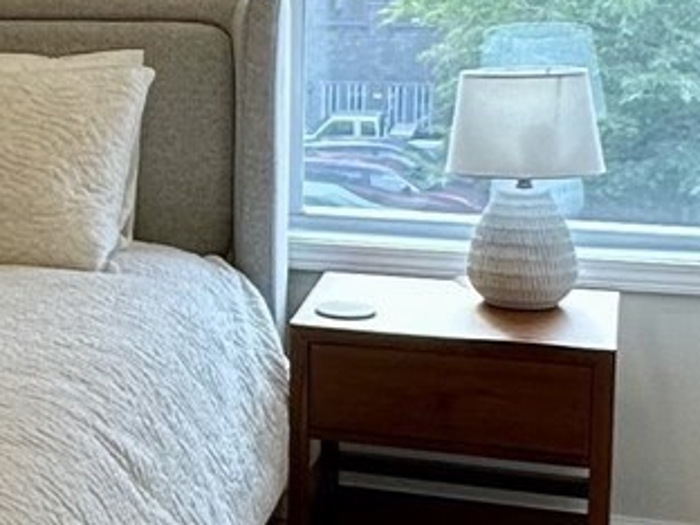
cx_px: -325
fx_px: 1860
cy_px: 117
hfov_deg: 18.9
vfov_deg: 16.0
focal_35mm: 92
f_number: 2.2
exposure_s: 1/120
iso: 80
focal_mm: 2.22
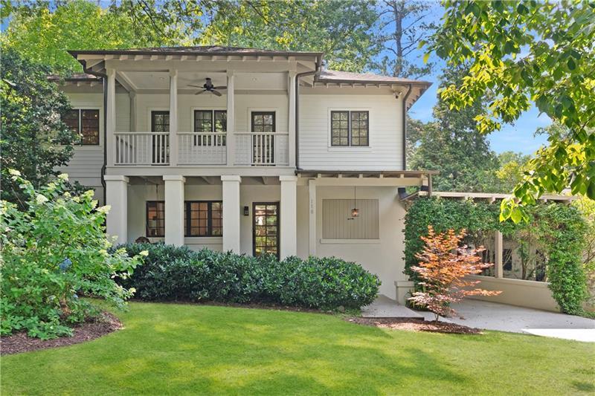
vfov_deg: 49.5
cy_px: 198
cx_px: 298
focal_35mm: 26
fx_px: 430
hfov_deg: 69.4
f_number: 9
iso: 320
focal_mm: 26
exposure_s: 1/60
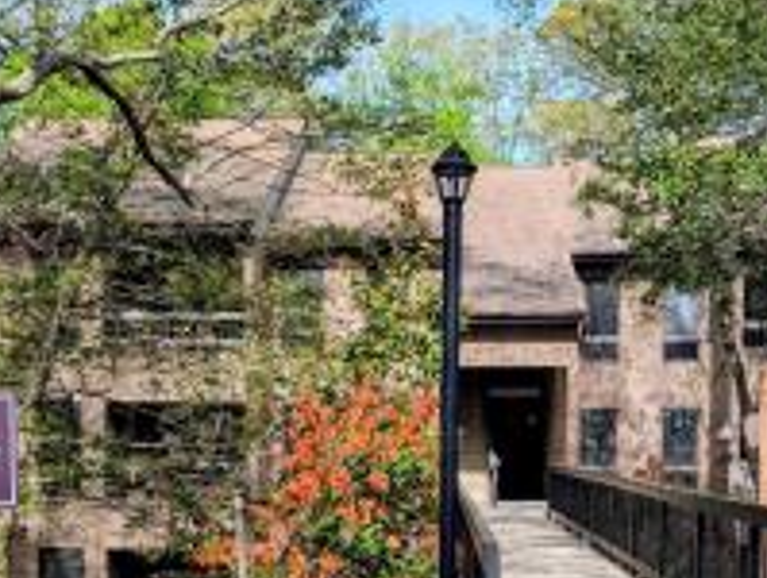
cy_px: 493
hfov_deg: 39.6
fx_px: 1065
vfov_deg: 29.4
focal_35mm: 48
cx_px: 416
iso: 20
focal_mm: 6.9
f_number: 1.68
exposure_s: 1/514
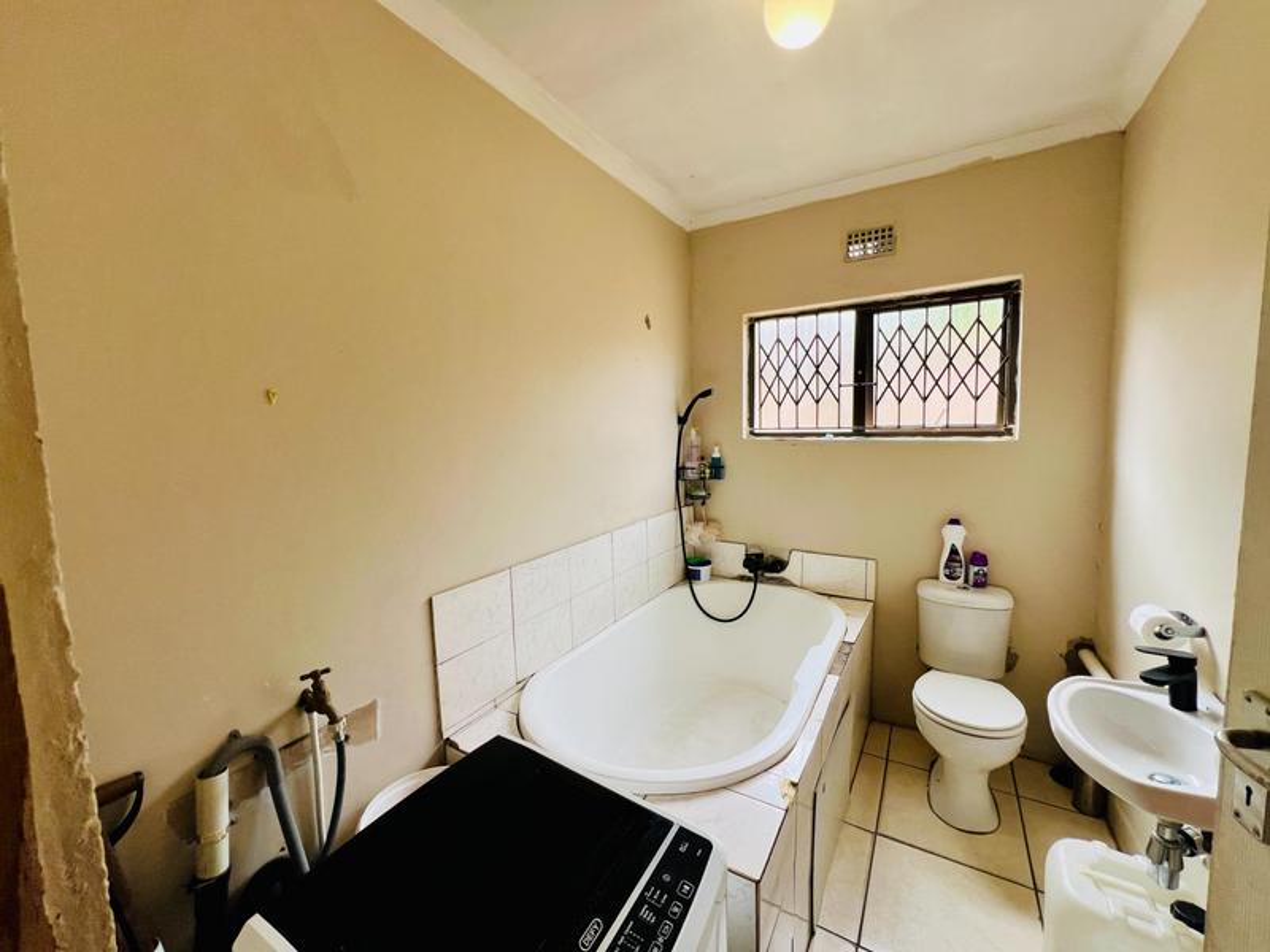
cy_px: 476
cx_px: 635
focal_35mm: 13
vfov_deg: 89.9
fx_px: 477
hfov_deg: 106.2
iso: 64
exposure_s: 1/99
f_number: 1.8
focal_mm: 1.57
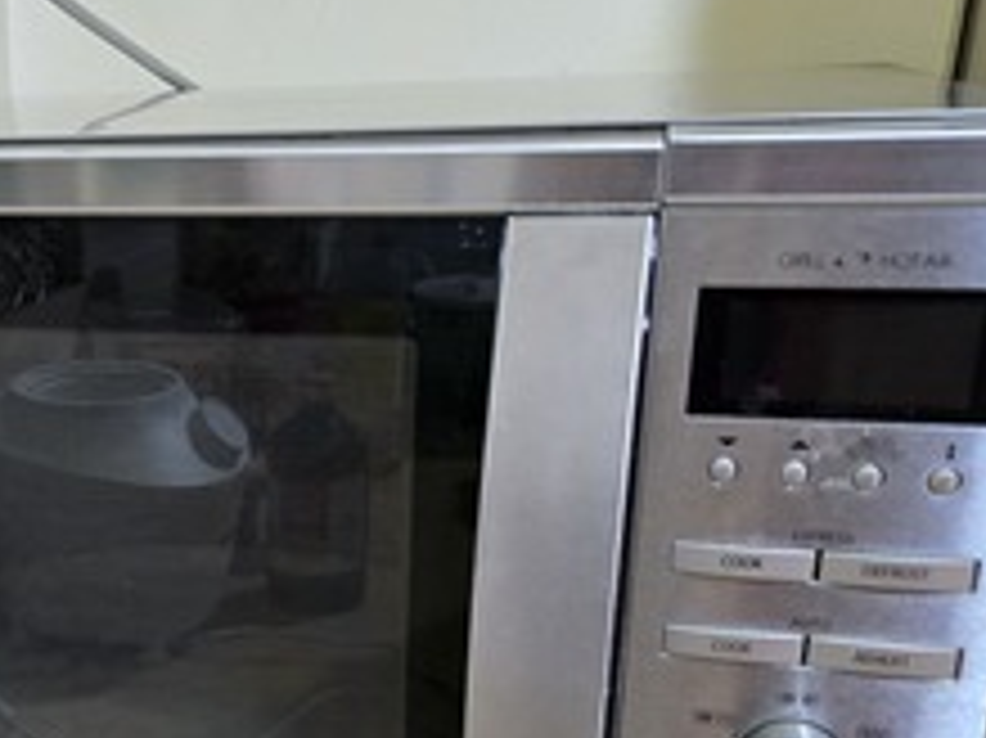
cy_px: 628
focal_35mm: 48
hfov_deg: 37.8
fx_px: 1366
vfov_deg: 29.3
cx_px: 155
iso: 1600
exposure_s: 1/60
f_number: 1.7
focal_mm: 6.3
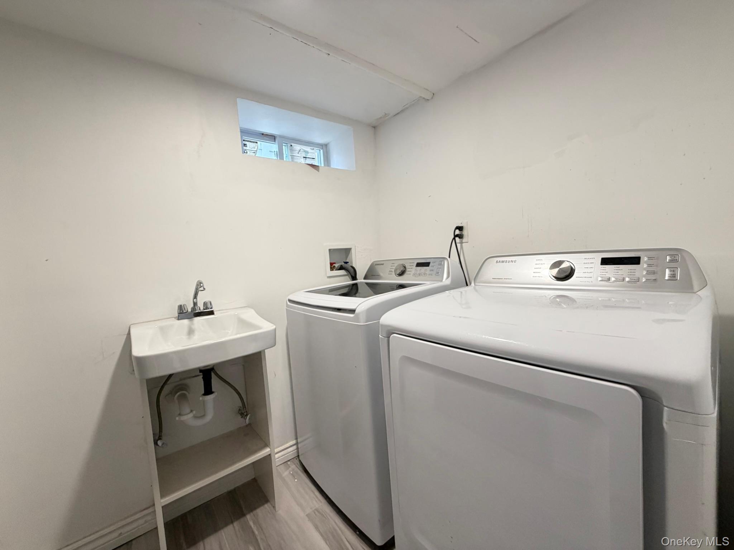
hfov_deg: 102.1
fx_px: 297
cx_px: 367
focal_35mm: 14
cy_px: 275
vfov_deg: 85.7
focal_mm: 2.22
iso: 250
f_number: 2.2
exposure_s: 1/60
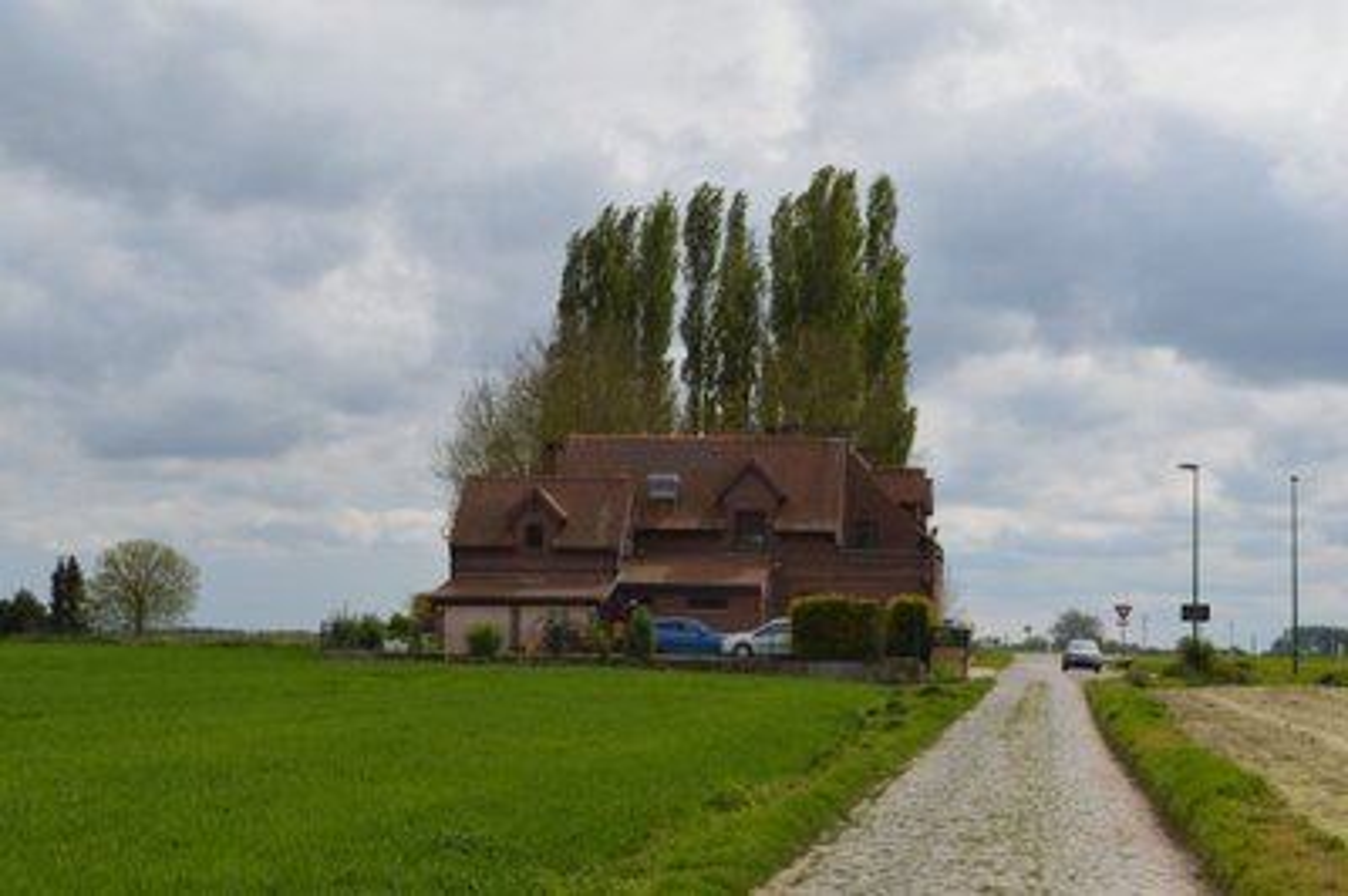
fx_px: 2525
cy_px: 448
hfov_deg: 29.9
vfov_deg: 20.1
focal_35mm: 68
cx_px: 674
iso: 100
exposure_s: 1/250
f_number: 8
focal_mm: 45
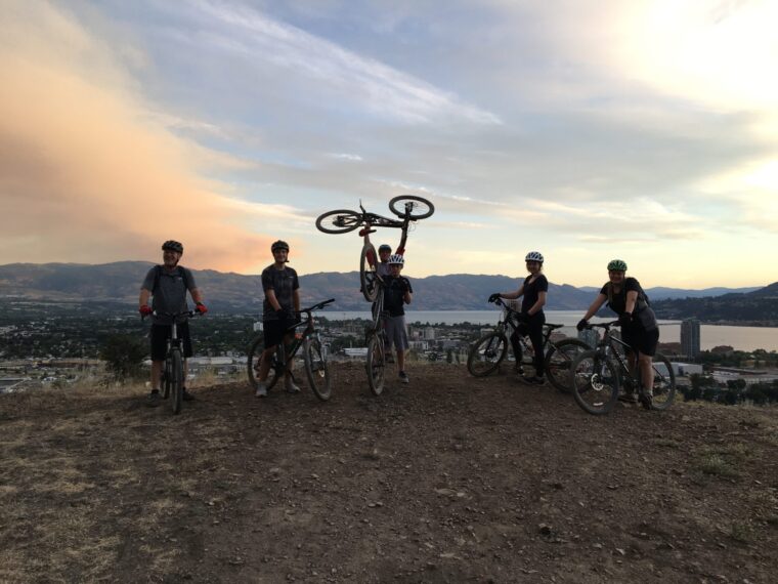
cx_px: 389
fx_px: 652
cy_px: 292
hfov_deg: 61.7
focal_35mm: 29
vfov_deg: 48.2
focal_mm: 4.15
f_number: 2.2
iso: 25
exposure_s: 1/120
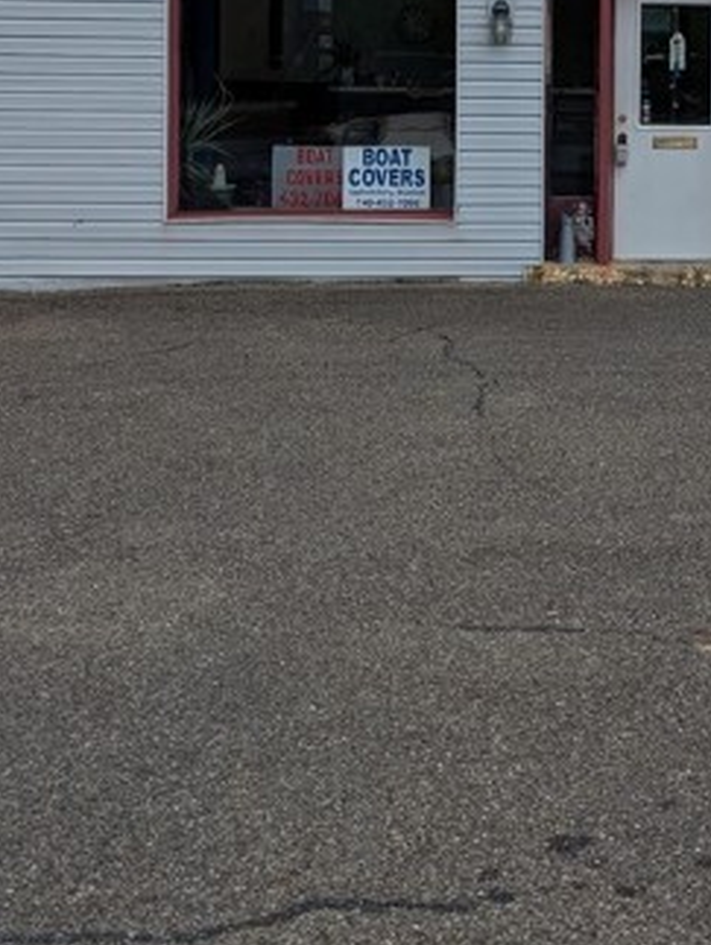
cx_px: 685
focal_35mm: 57
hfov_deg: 24.7
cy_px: 67
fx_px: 1558
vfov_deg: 31.9
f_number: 1.68
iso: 21
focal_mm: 6.9
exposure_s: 1/1458
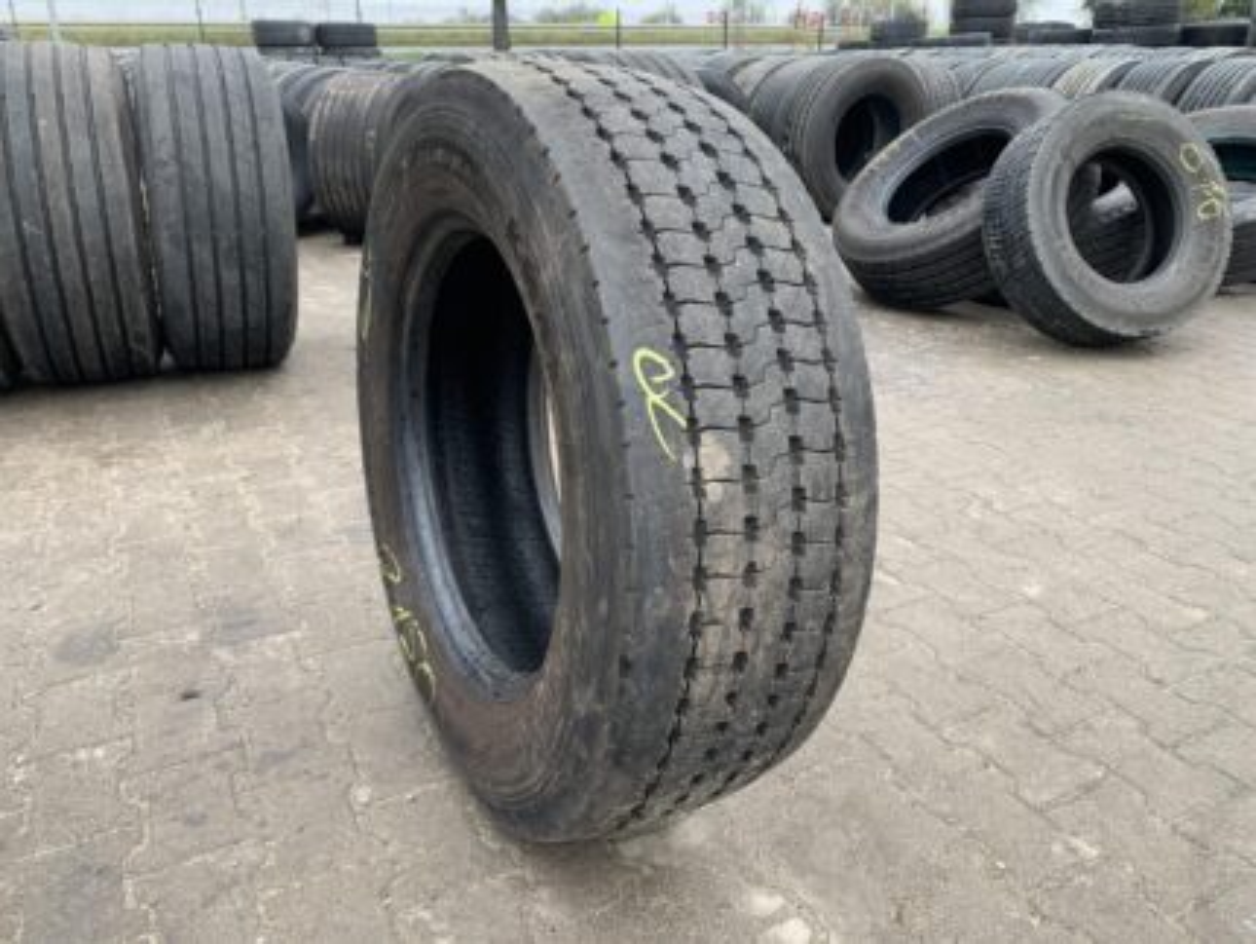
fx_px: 944
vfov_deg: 53.1
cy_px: 472
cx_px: 628
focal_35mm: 26
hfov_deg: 67.3
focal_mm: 4.25
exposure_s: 1/122
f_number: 1.8
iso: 25
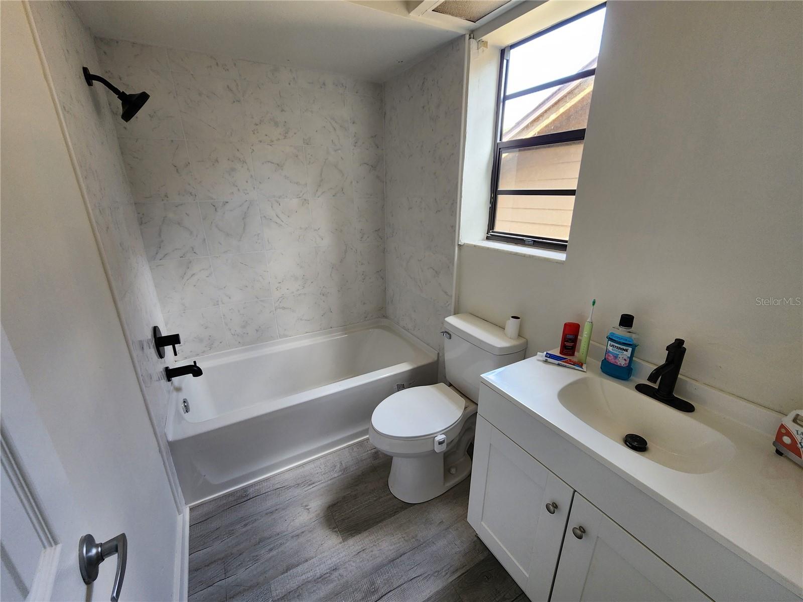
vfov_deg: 89.9
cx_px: 402
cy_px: 301
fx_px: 302
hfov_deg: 106.2
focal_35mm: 13
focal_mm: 2.2
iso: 125
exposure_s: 1/60
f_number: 2.2
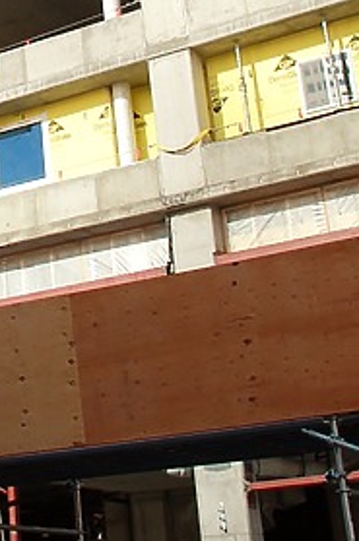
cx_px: -115
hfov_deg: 14.9
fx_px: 1306
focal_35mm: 87
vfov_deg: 22.2
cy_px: -41
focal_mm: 18
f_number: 9
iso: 400
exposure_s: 1/160
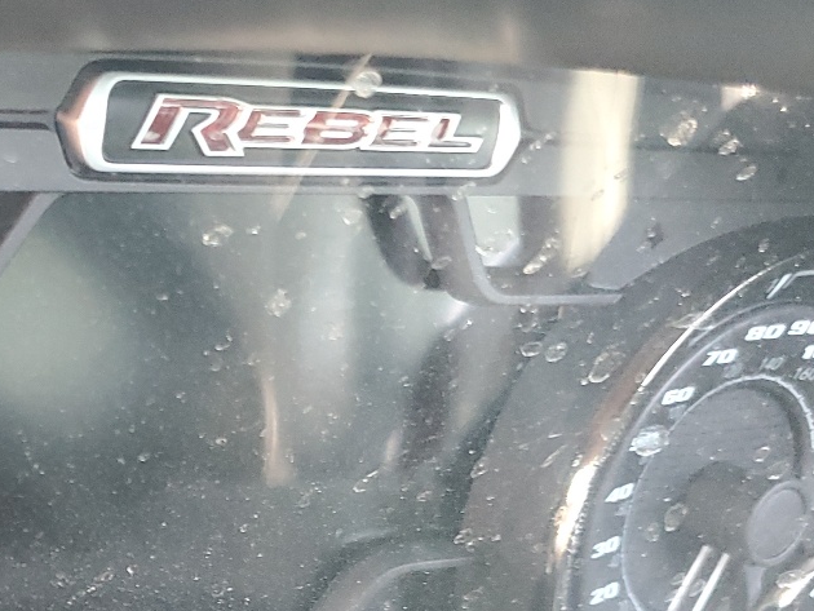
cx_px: 14
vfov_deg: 21.8
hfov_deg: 27.8
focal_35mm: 66
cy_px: 546
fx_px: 1553
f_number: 1.5
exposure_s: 1/60.2
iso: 318
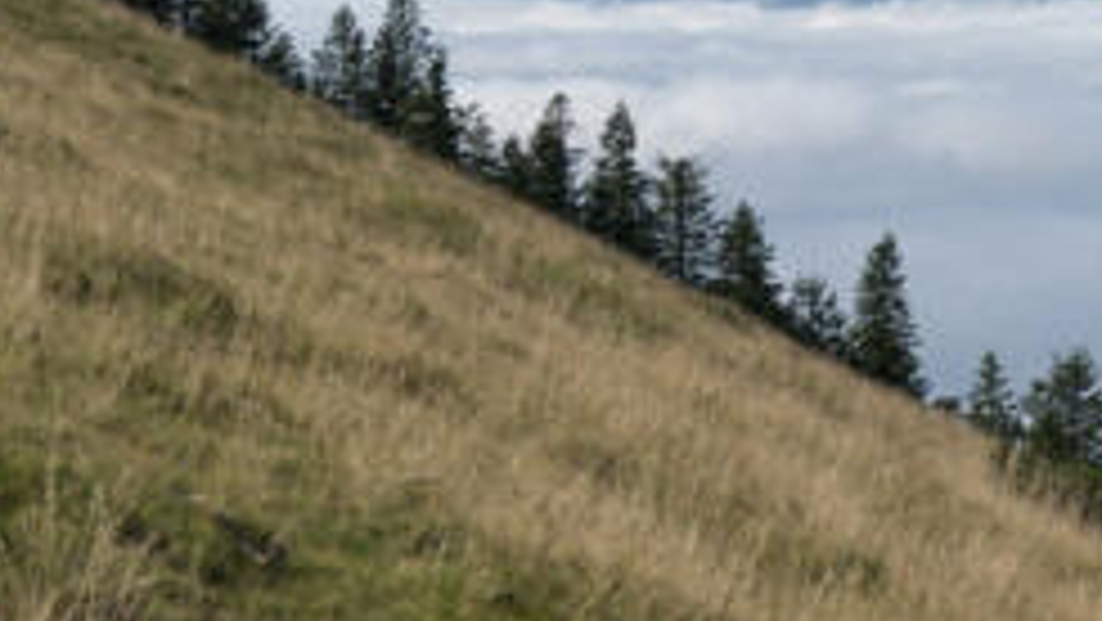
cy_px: 369
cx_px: 1385
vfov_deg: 7.8
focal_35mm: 155
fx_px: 4531
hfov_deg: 13.4
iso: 100
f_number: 4
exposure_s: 1/2500
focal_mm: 55
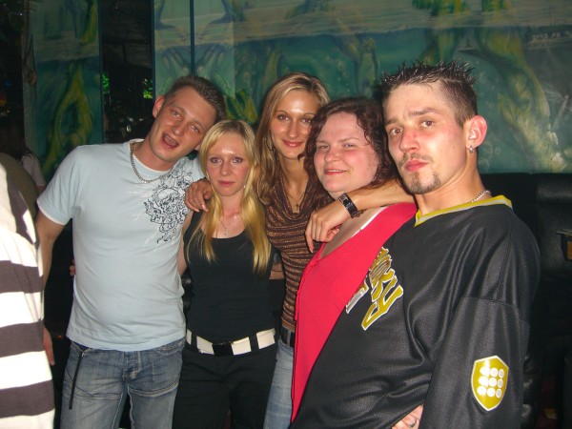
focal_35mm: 38
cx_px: 286
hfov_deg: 49.0
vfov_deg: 37.7
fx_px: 628
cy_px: 214
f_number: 2.8
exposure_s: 1/60
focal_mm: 7.9
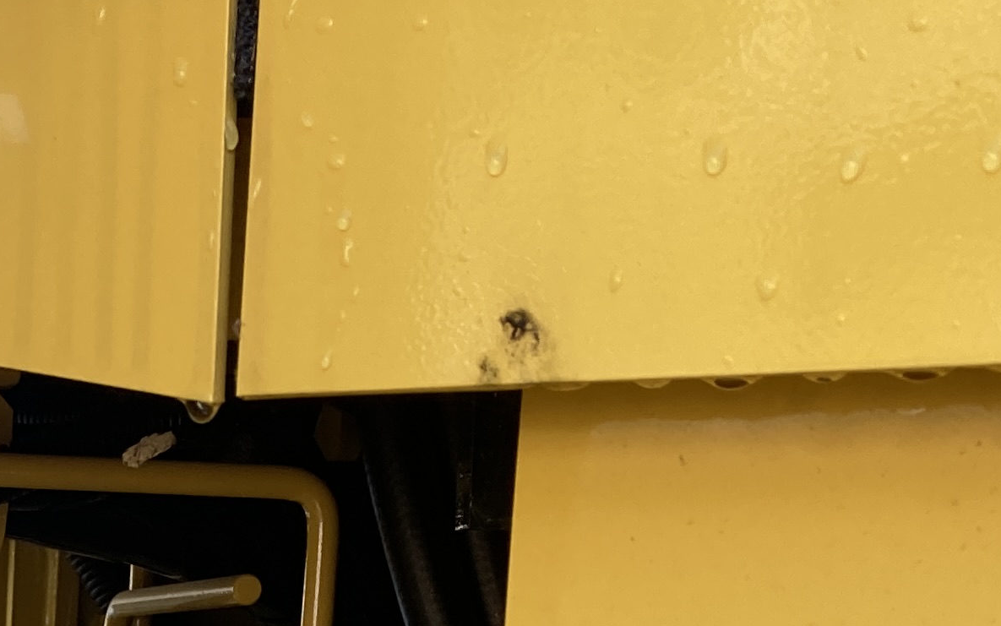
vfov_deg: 11.6
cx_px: -199
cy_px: 1256
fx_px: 2756
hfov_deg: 19.4
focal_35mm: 101
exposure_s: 1/121
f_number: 1.8
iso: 32
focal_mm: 3.99
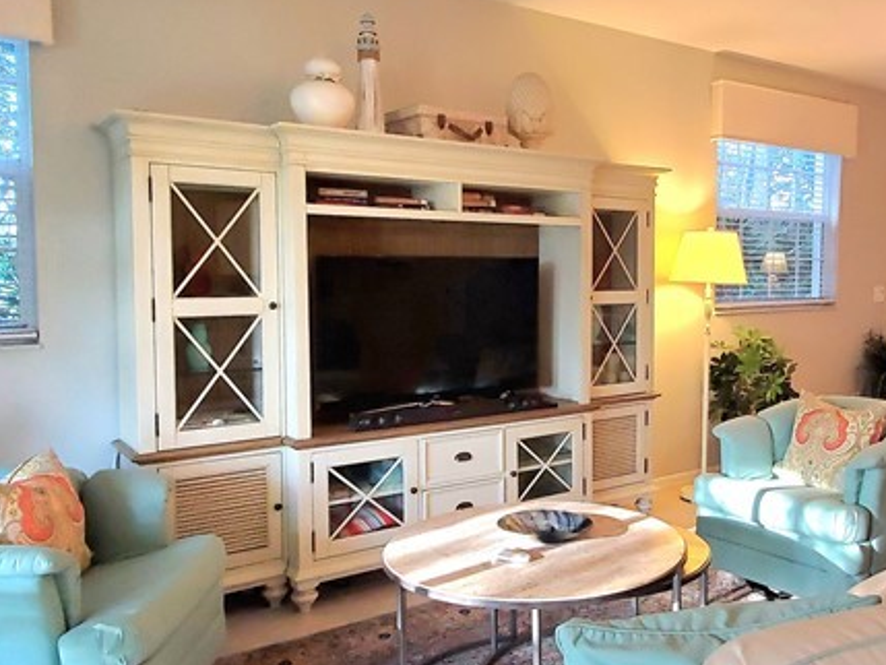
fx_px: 794
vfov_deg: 45.4
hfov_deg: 56.7
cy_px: 304
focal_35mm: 31
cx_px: 611
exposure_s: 1/60.2
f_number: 2.2
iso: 250
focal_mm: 1.8
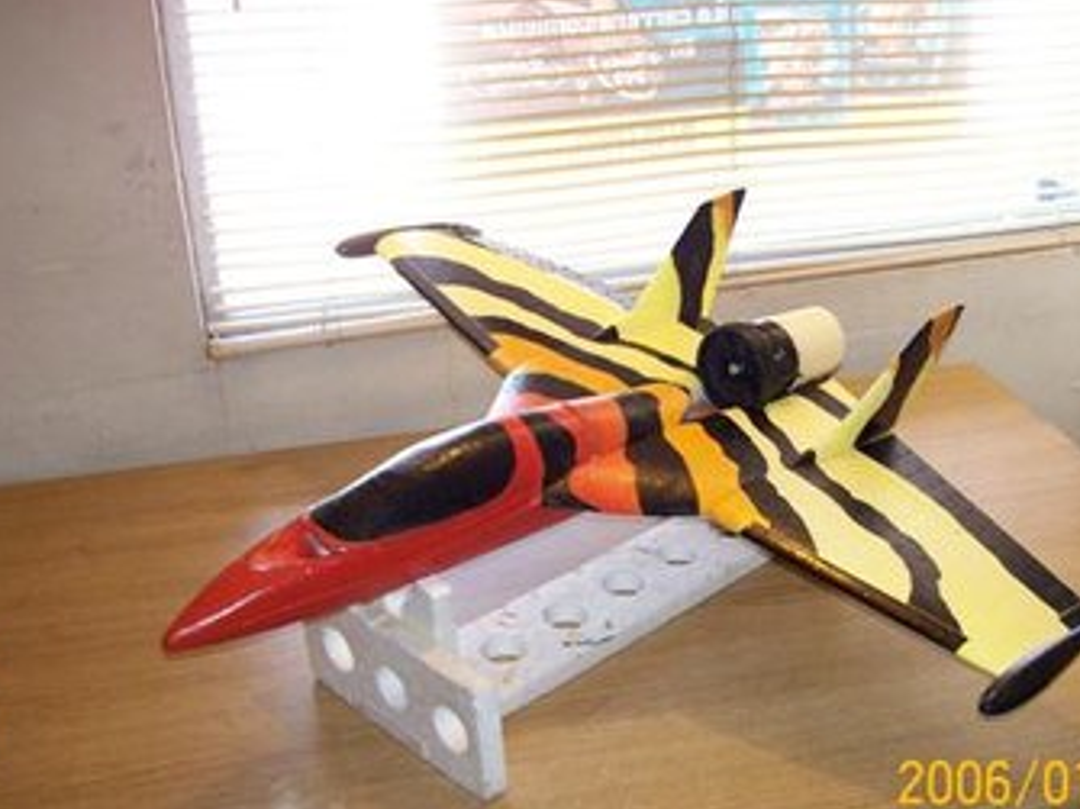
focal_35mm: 43
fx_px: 1341
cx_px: 606
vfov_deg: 33.6
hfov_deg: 43.8
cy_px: 419
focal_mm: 6
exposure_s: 1/45.3
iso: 140
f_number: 2.7
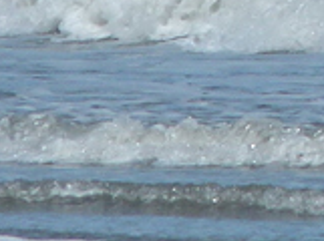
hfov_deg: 0.5
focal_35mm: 3902
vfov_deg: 0.4
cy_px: -259
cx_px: 783
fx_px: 36441
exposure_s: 1/1000
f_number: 5.2
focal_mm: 108
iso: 100
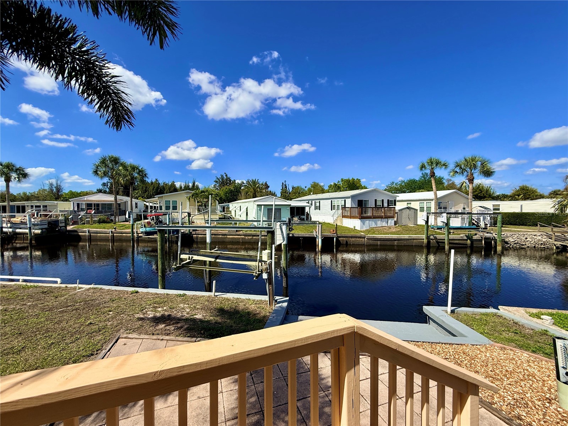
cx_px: 284
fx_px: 230
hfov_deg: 102.1
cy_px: 213
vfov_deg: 85.7
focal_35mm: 14
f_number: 2.2
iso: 50
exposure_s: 1/3663
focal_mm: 2.22
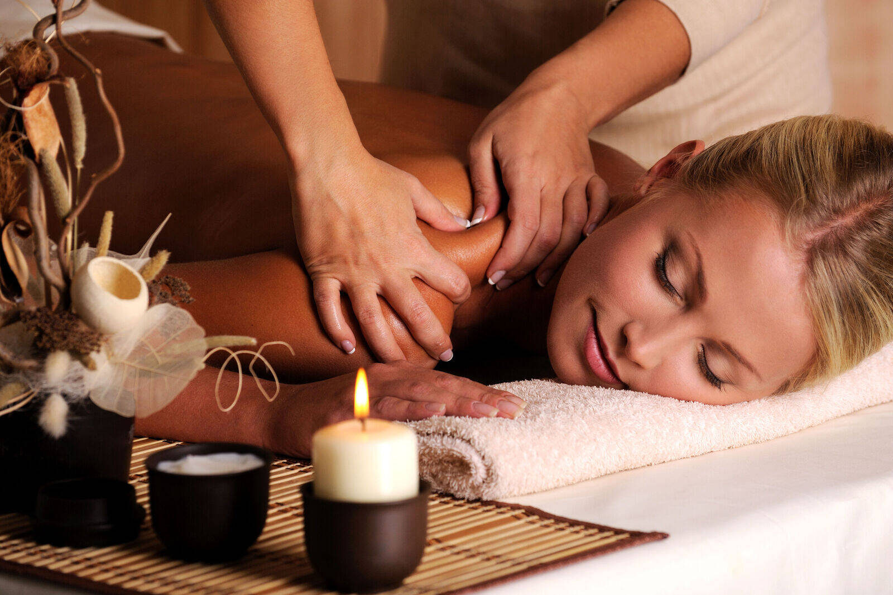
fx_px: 4958
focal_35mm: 200
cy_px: 298
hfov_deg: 10.3
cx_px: 446
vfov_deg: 6.9
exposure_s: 1/200
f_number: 6.3
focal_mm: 200
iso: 320
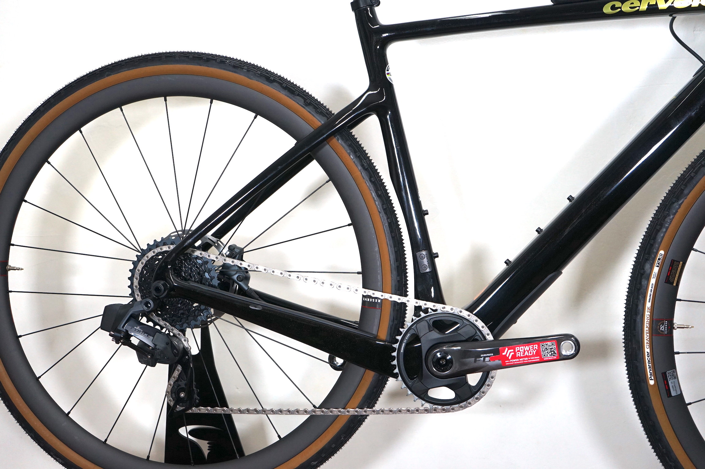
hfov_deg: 41.1
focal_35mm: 48
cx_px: 352
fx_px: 939
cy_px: 234
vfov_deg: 28.0
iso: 1000
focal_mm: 48
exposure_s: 1/160
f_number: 4.5
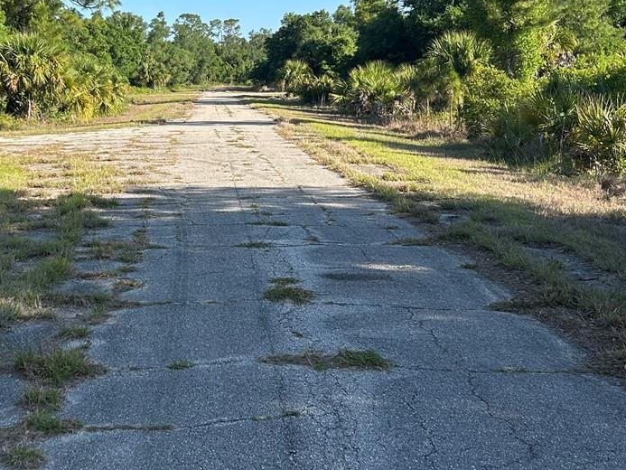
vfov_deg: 24.3
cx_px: 201
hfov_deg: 31.9
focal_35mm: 60
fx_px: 1085
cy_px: 147
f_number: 1.5
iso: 50
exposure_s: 1/2252
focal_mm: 5.7
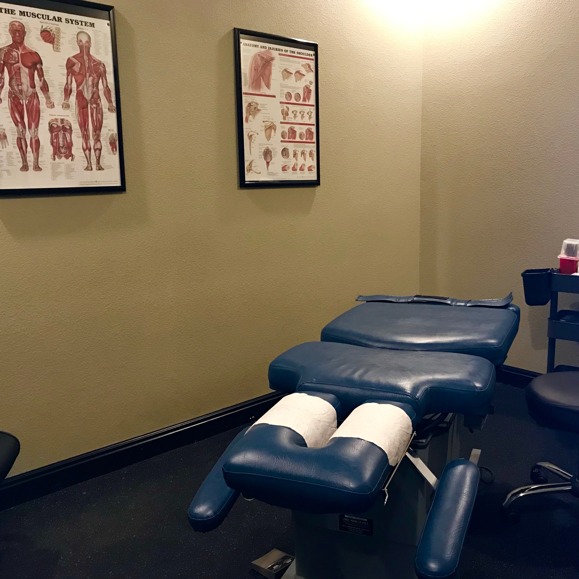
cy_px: 286
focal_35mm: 34
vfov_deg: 48.4
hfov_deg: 48.3
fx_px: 643
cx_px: 334
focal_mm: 3.99
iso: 100
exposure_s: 1/9
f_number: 1.8
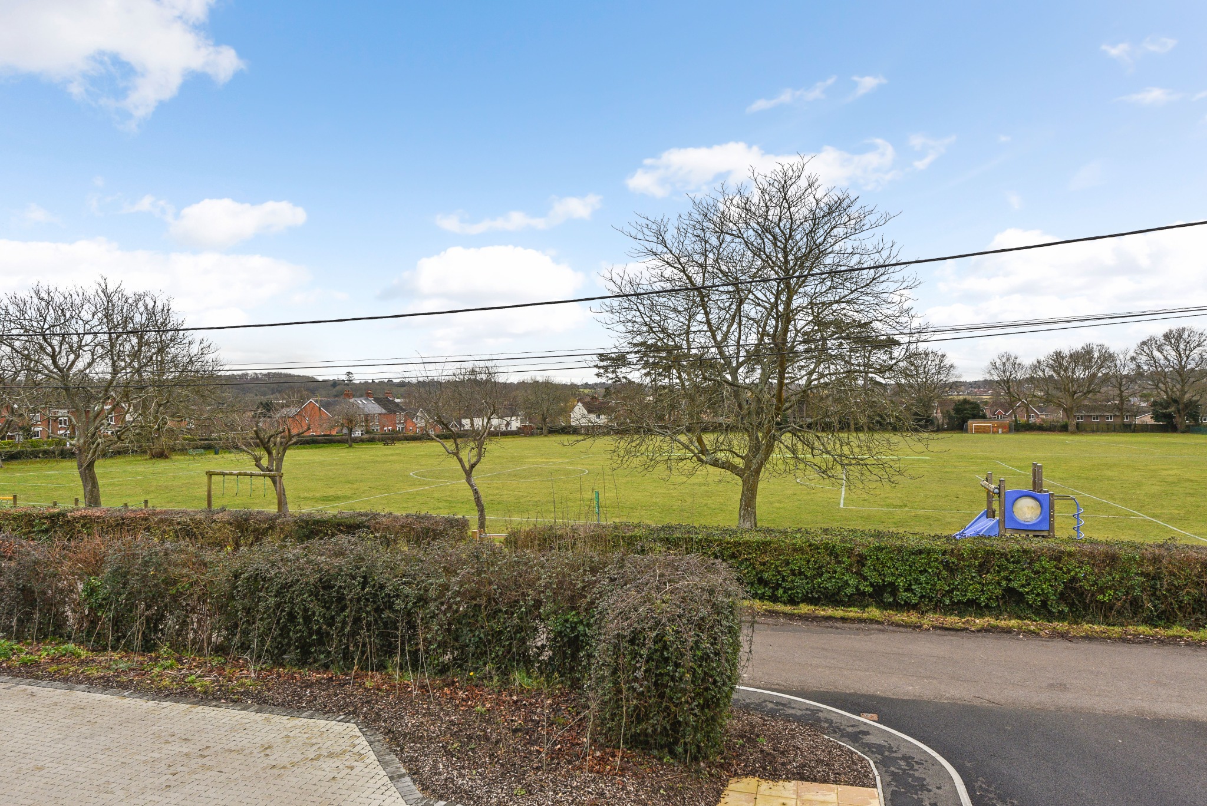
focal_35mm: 24
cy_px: 403
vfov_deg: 53.2
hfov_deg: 73.7
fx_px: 805
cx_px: 604
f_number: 9
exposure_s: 1/200
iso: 250
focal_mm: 24
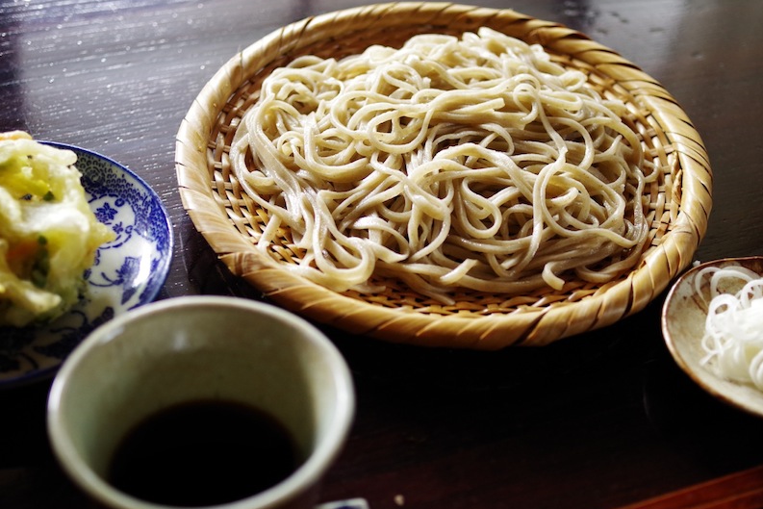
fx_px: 1263
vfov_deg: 22.8
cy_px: 266
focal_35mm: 60
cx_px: 387
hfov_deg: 33.6
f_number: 2.8
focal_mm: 35
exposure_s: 1/60
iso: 800
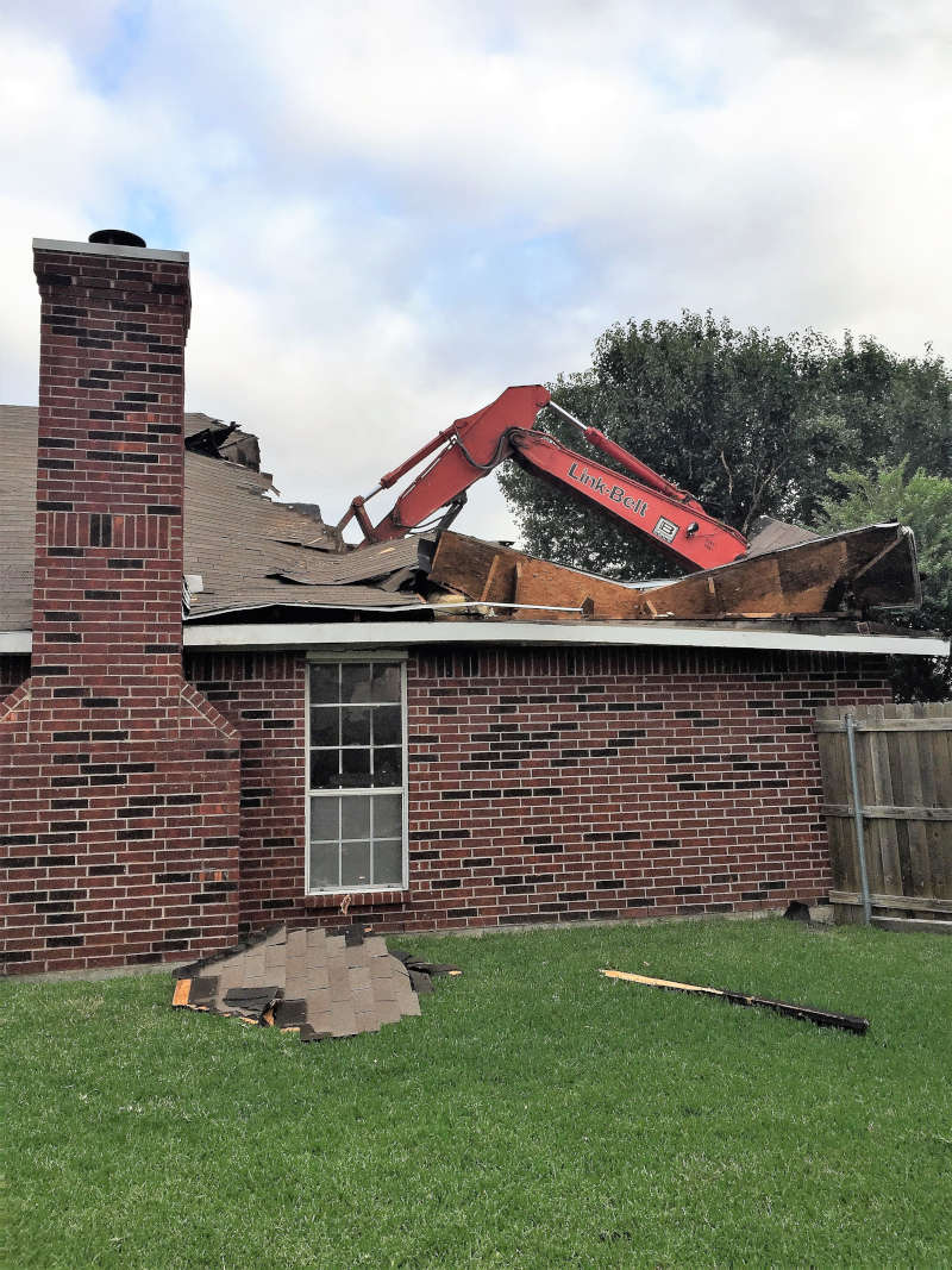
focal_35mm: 29
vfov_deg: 61.7
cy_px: 635
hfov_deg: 48.2
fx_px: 1064
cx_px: 476
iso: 32
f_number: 2.2
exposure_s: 1/439
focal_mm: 4.15
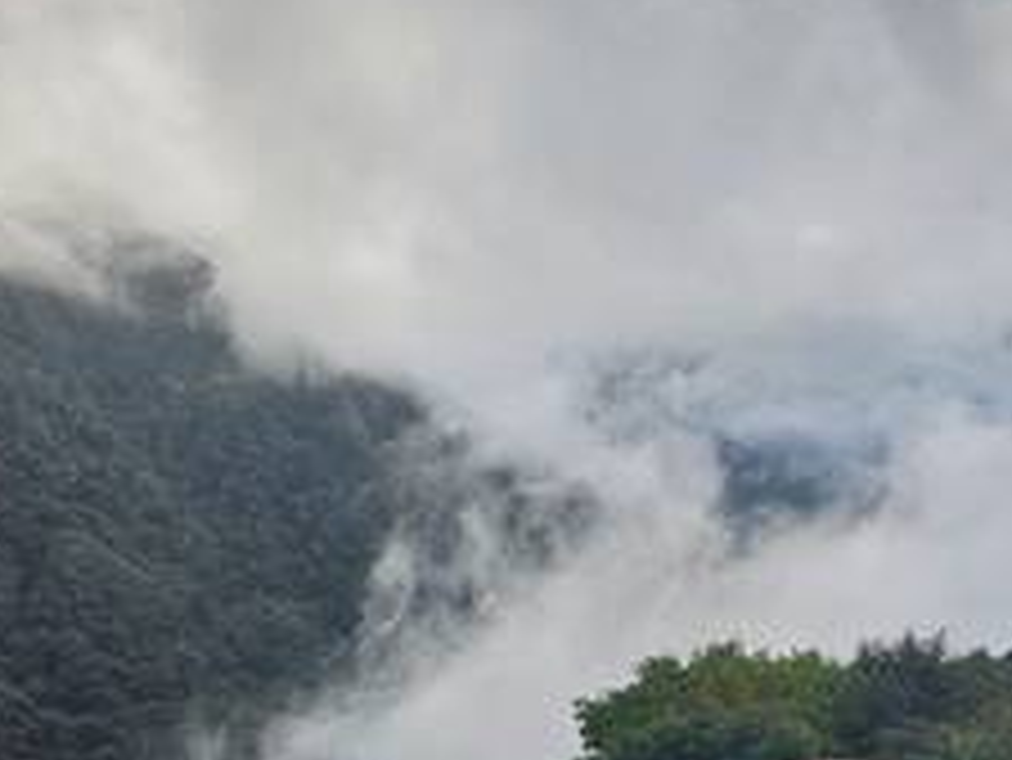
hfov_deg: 37.3
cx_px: 832
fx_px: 1433
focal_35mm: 49
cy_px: 675
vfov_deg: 28.6
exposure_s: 1/719
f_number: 1.7
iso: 25
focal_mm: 6.3
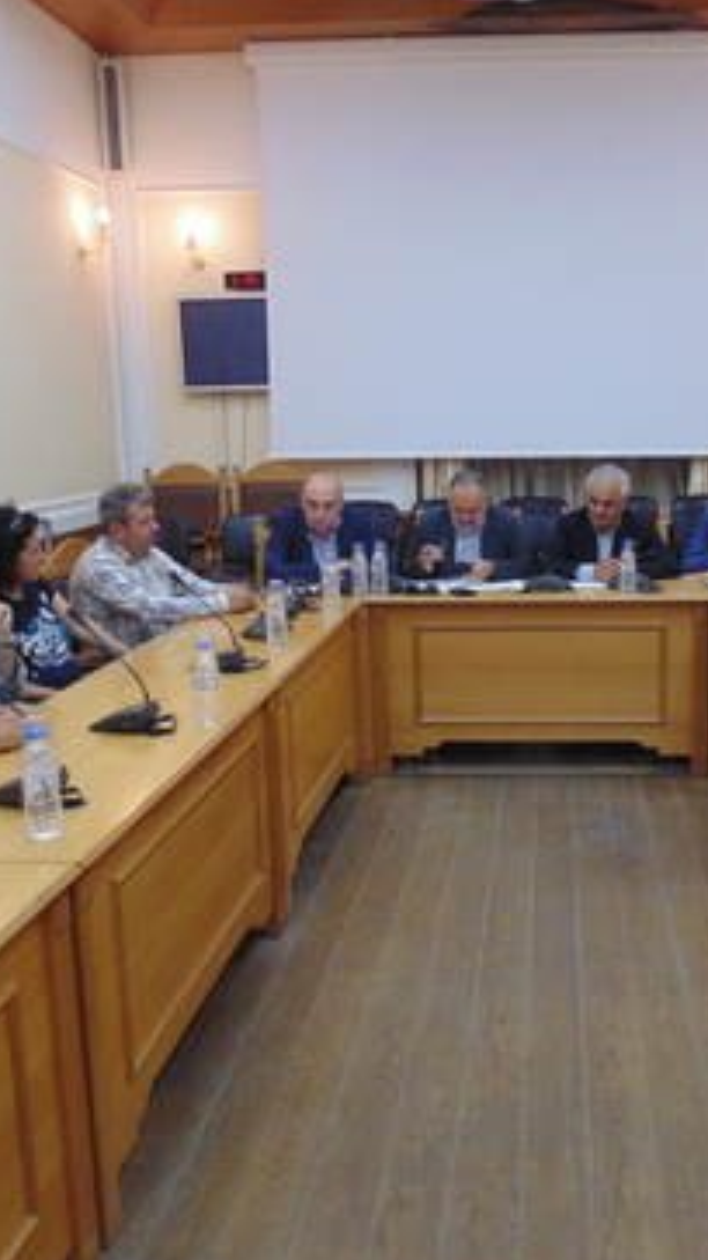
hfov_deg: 35.2
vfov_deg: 59.5
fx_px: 1102
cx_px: 489
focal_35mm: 33
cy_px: 620
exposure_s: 1/30
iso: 250
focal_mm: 4
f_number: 3.1
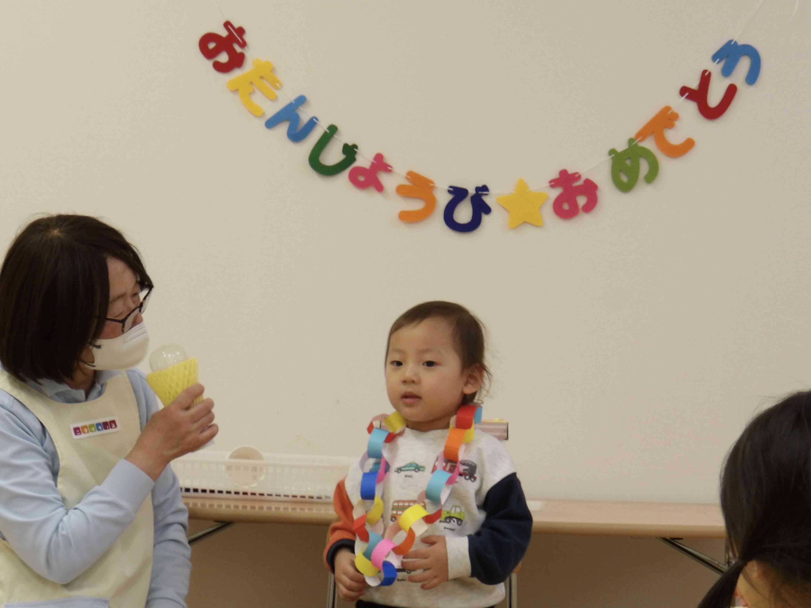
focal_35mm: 87
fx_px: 2038
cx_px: 406
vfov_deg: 17.0
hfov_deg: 22.5
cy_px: 304
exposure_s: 1/24
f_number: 5.6
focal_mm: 15.6
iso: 200
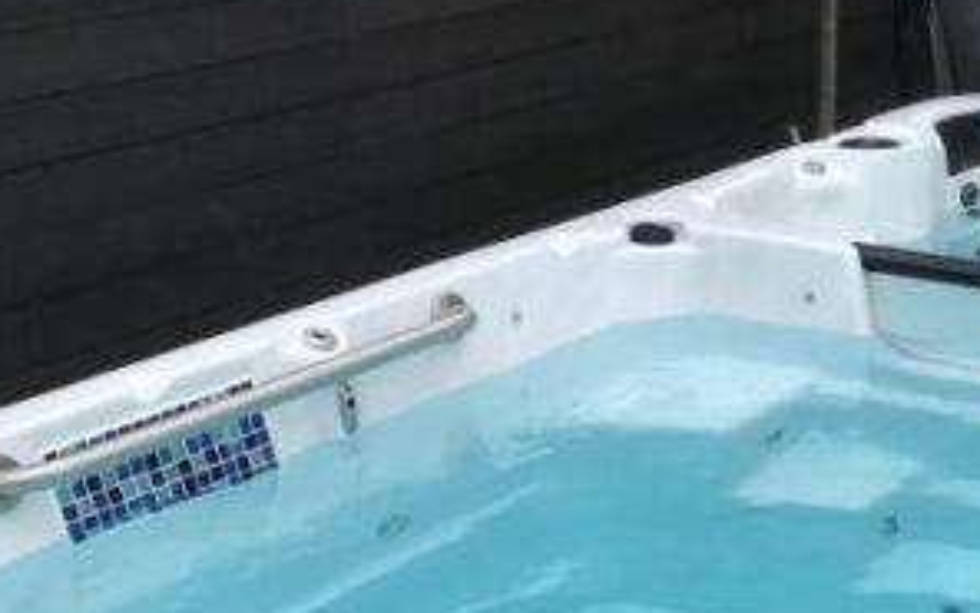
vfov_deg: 16.5
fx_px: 2057
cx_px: 1023
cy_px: 643
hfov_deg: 25.2
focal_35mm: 77
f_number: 1.8
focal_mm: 4
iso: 20
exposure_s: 1/529
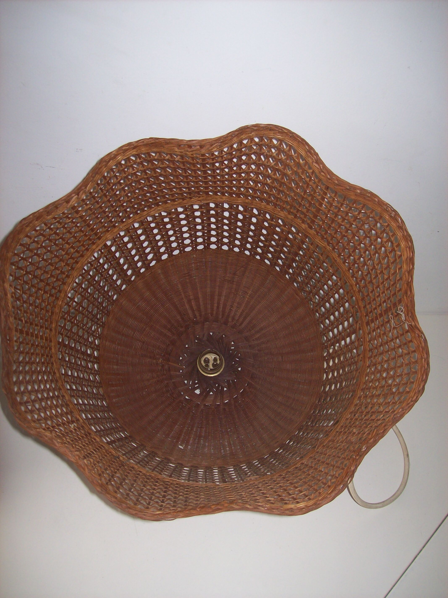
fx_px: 622
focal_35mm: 36
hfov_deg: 39.6
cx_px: 224
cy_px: 299
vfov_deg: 51.4
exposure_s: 1/64
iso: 80
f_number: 2.7
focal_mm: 6
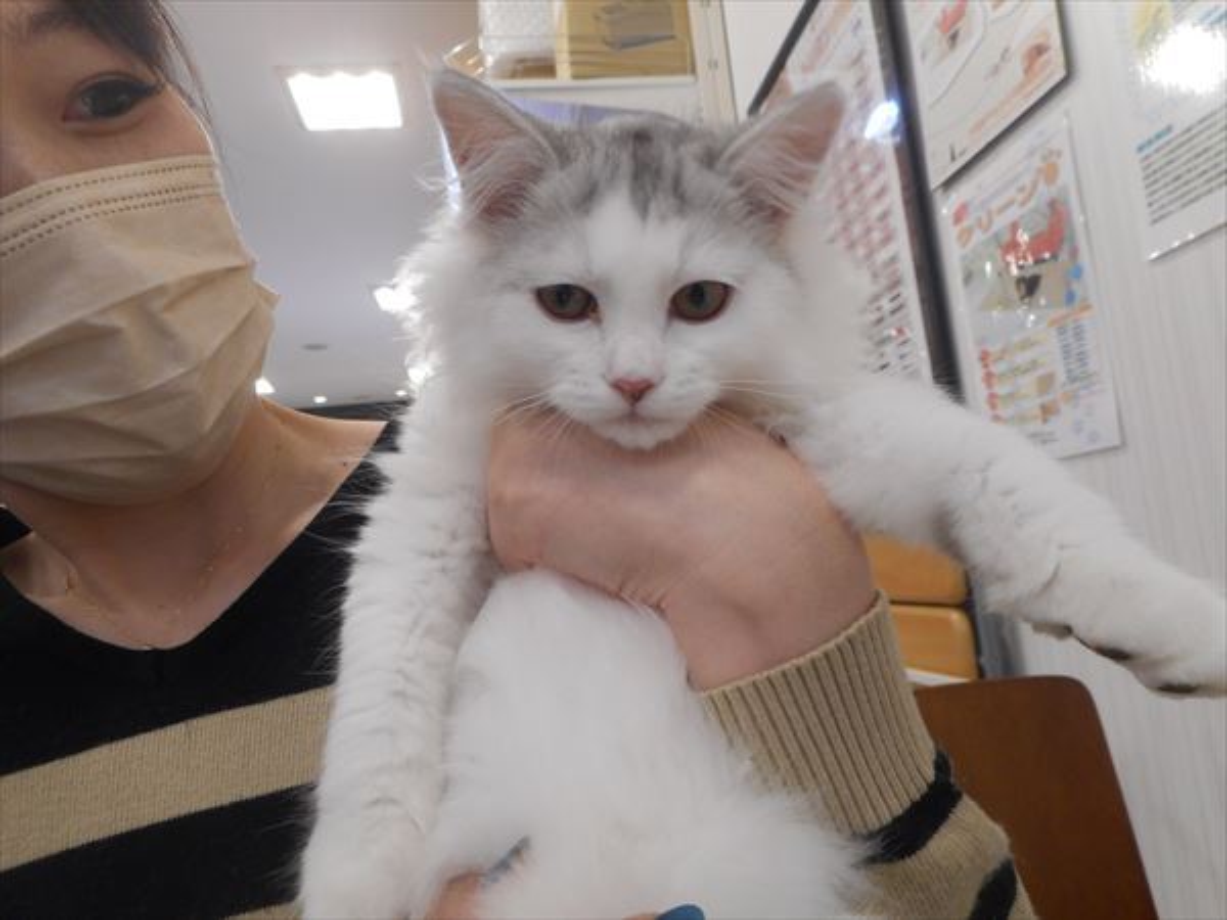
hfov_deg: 69.4
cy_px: 460
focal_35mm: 25
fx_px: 886
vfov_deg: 54.9
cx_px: 614
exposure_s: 1/30
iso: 160
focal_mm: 4.5
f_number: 3.7
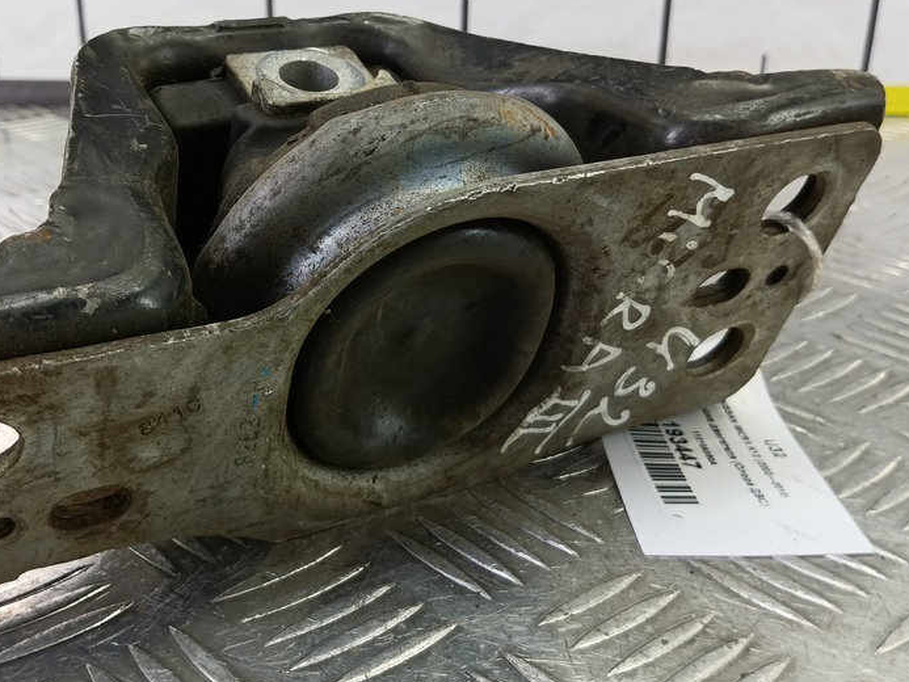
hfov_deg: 53.5
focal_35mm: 34
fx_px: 893
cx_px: 361
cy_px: 310
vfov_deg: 41.8
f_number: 1.6
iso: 185
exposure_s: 1/50
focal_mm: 4.11
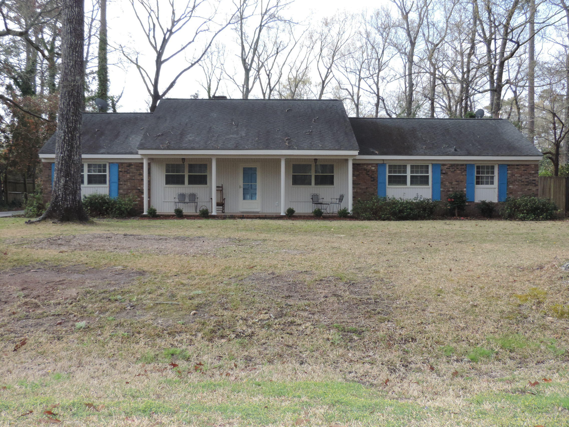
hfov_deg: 52.6
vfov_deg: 40.7
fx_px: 575
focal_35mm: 35
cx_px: 284
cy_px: 214
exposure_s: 1/1250
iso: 360
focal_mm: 6.2
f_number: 3.3
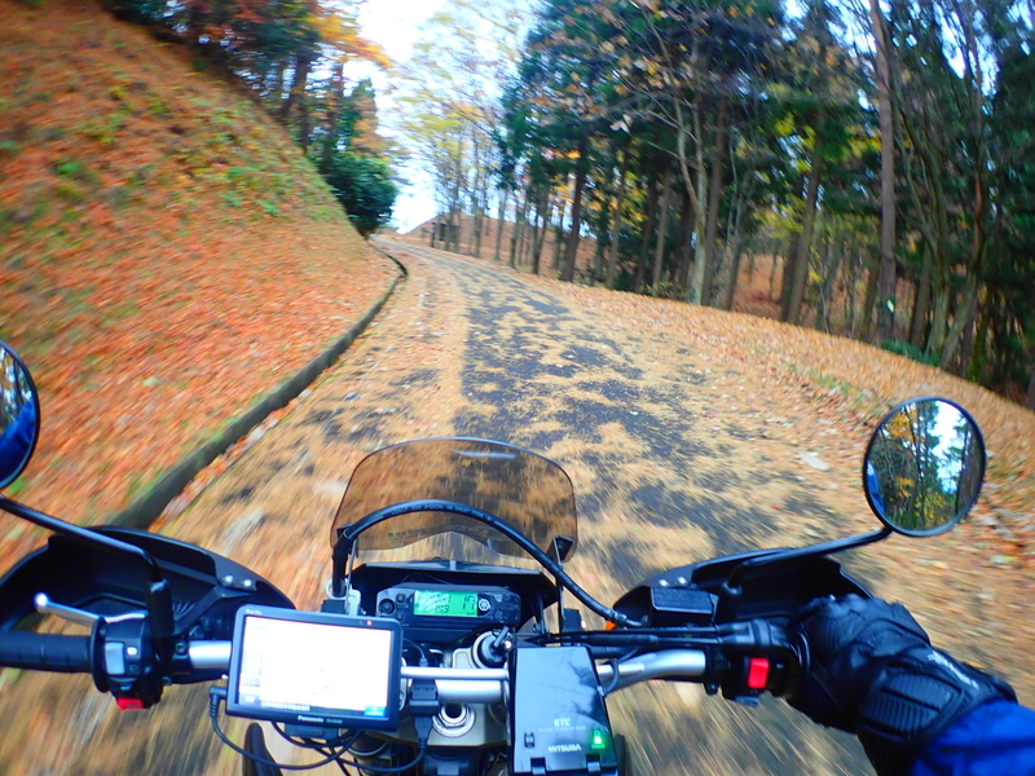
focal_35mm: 25
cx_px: 518
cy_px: 388
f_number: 2
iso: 200
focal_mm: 4.5
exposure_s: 1/40
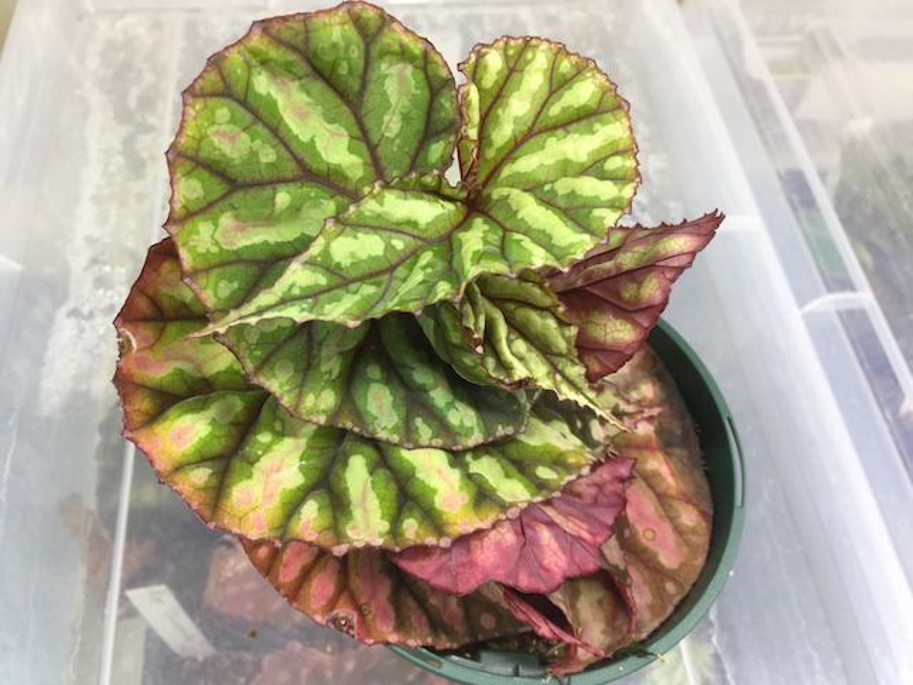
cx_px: 456
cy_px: 342
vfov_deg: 48.2
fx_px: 765
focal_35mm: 29
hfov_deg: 61.7
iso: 32
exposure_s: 1/15
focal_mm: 4.15
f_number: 2.2
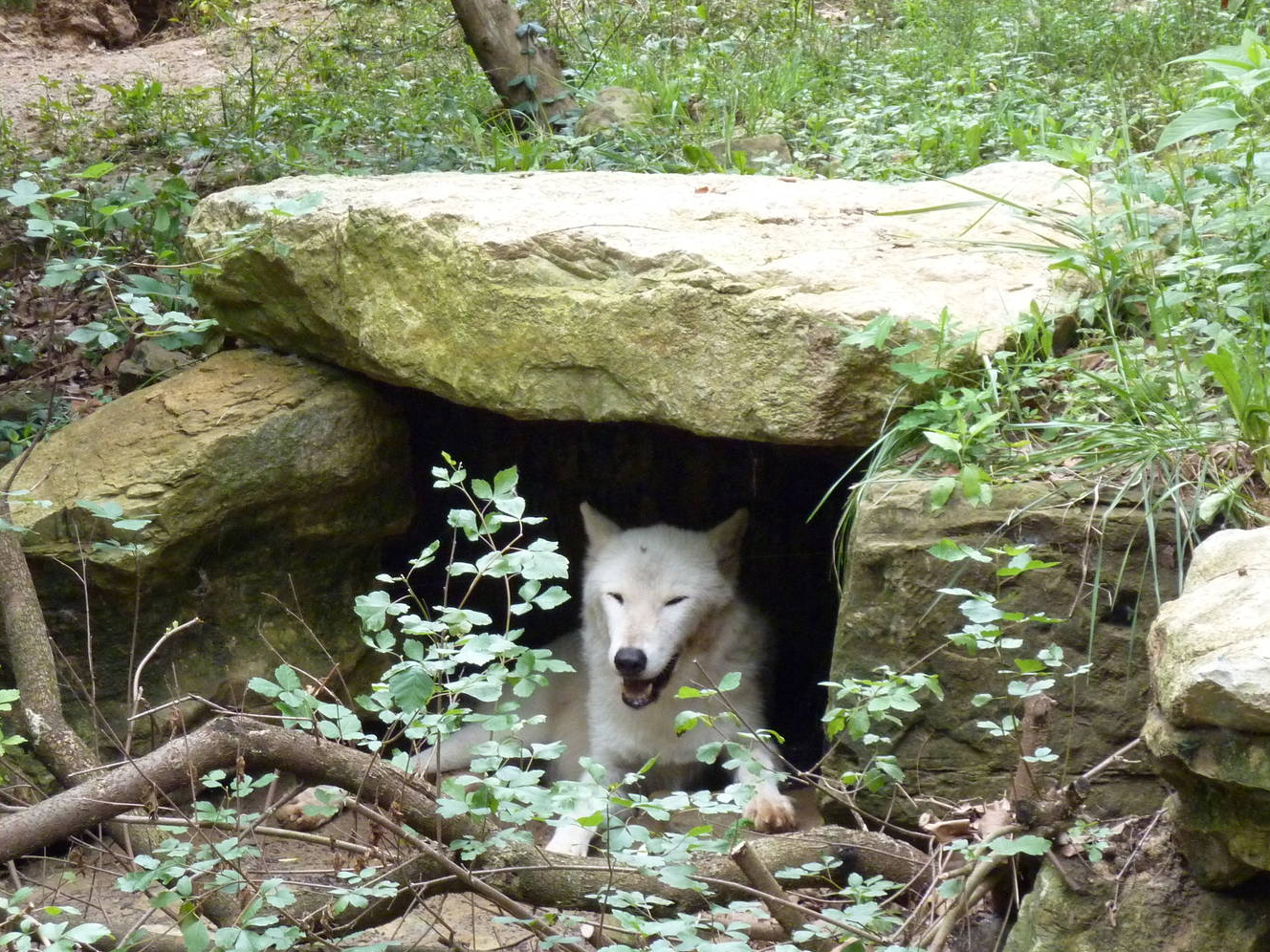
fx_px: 6054
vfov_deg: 9.0
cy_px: 457
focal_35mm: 165
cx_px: 586
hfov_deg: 12.0
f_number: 4.5
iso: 400
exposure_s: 1/125
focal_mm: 22.5
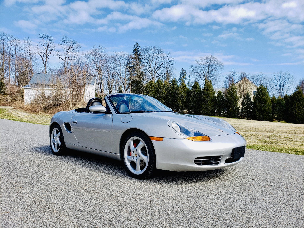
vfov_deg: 53.1
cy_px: 114
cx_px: 152
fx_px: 228
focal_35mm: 26
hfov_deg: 67.3
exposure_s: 1/712
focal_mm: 4.3
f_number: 2.4
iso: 50
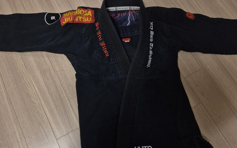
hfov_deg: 72.5
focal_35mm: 25
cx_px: 120
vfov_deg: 49.3
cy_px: 76
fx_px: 161
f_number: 1.8
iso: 250
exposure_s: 1/120
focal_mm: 5.4
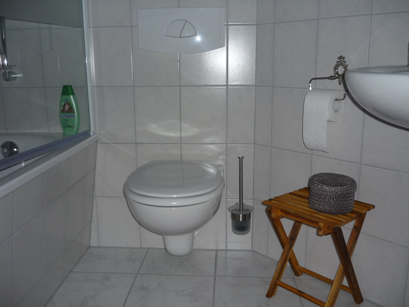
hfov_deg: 55.4
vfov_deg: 42.9
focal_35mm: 33
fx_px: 390
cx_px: 204
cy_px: 154
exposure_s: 1/30
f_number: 2.8
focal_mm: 5.5
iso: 100
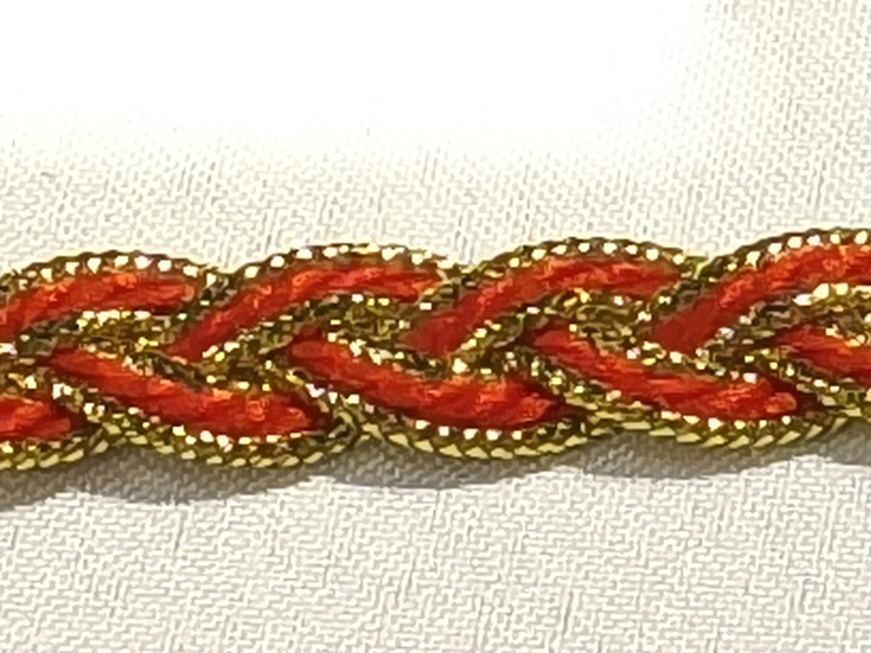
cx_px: 436
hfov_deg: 8.2
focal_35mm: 240
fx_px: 6039
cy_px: 326
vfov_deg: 6.2
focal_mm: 6.57
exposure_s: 1/1776
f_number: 1.6
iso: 2000
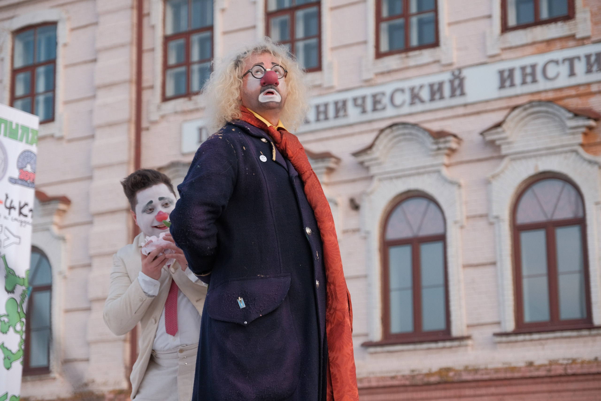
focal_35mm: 83
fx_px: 1386
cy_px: 200
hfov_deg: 24.5
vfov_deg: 16.5
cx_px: 300
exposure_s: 1/320
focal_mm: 55
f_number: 2.8
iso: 640
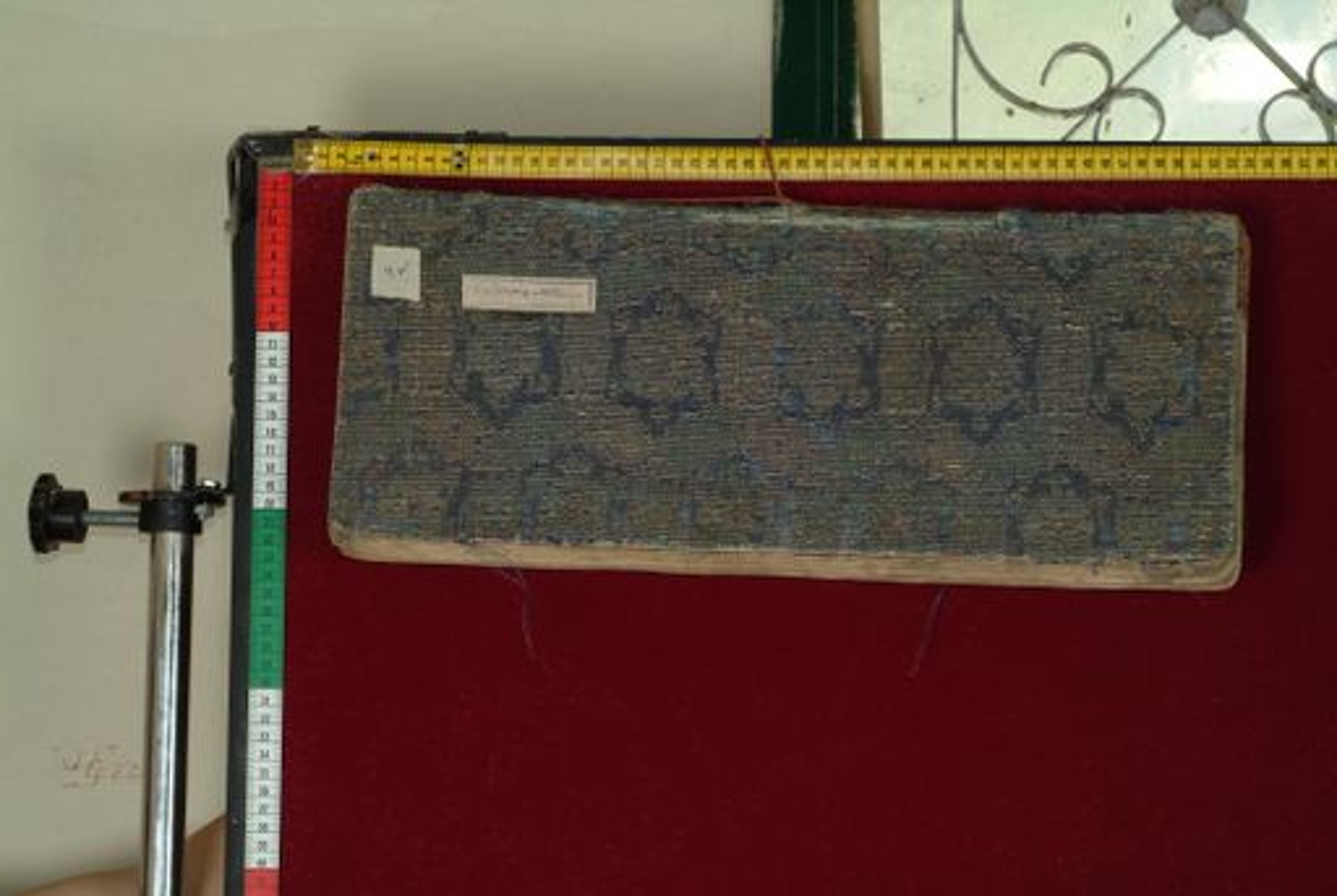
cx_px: 668
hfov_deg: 23.0
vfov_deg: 15.5
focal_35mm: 88
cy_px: 448
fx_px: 3291
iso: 160
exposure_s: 1/20
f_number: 13
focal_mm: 59
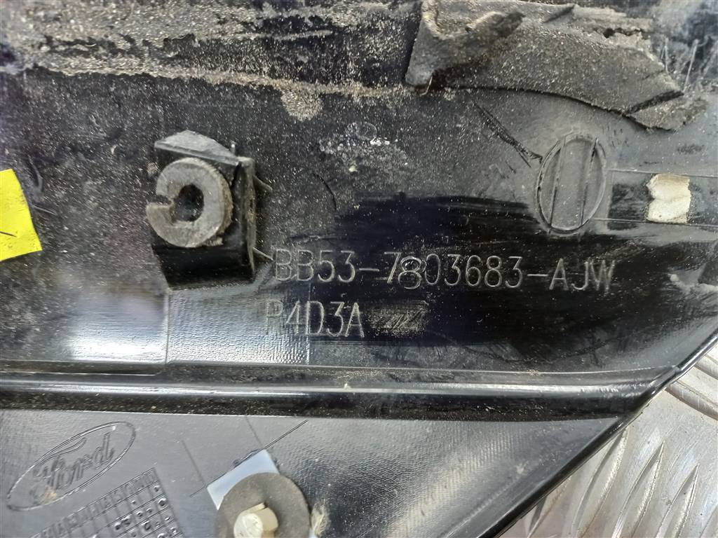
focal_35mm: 25
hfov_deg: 69.4
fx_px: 519
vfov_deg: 54.9
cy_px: 269
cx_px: 359
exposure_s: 1/33
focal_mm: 4.6
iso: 400
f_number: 1.8
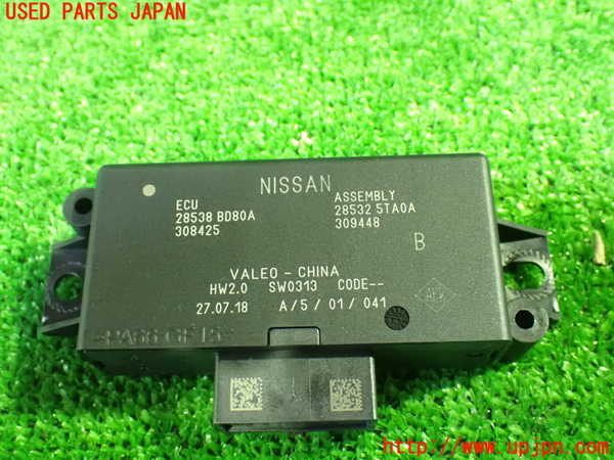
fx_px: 727
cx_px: 307
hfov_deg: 45.8
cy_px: 230
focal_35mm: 41
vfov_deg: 35.1
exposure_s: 1/20
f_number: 2.8
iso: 1600
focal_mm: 7.31
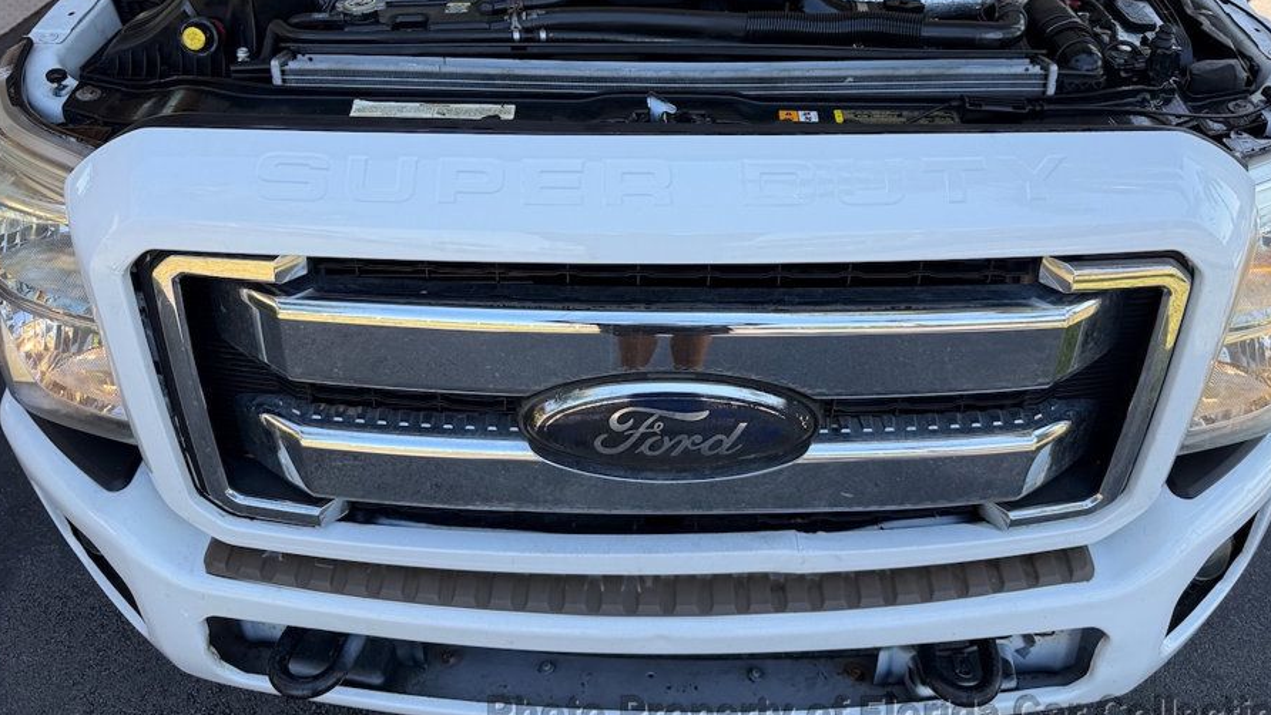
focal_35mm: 30
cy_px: 215
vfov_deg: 38.3
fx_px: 1011
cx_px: 645
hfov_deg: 64.3
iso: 80
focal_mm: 6.76
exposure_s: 1/796
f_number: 1.78
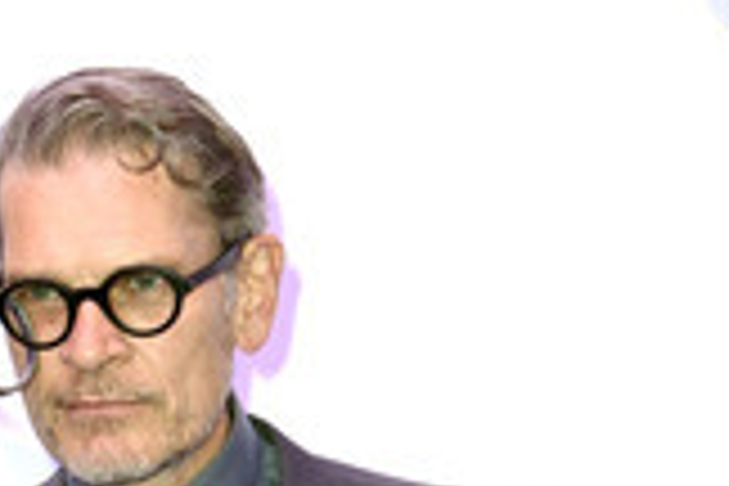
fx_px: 4252
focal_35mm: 210
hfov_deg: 9.8
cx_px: 198
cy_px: 882
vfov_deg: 6.4
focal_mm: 85
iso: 800
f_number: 5.6
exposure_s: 1/250
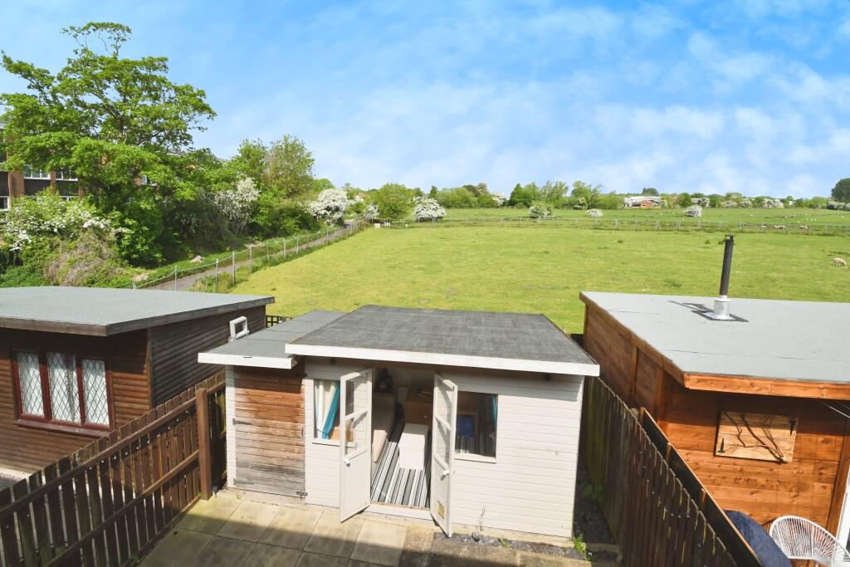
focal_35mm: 15
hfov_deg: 100.4
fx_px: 354
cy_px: 284
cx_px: 425
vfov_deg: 77.3
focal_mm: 10
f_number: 13
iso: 800
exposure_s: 1/640
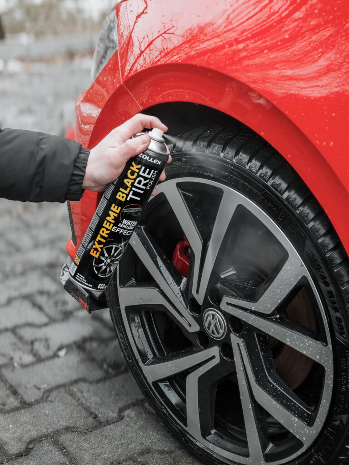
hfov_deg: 21.3
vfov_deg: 28.2
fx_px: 928
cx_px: 174
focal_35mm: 69
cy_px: 232
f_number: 2.4
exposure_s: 1/50
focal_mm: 7.9
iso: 200
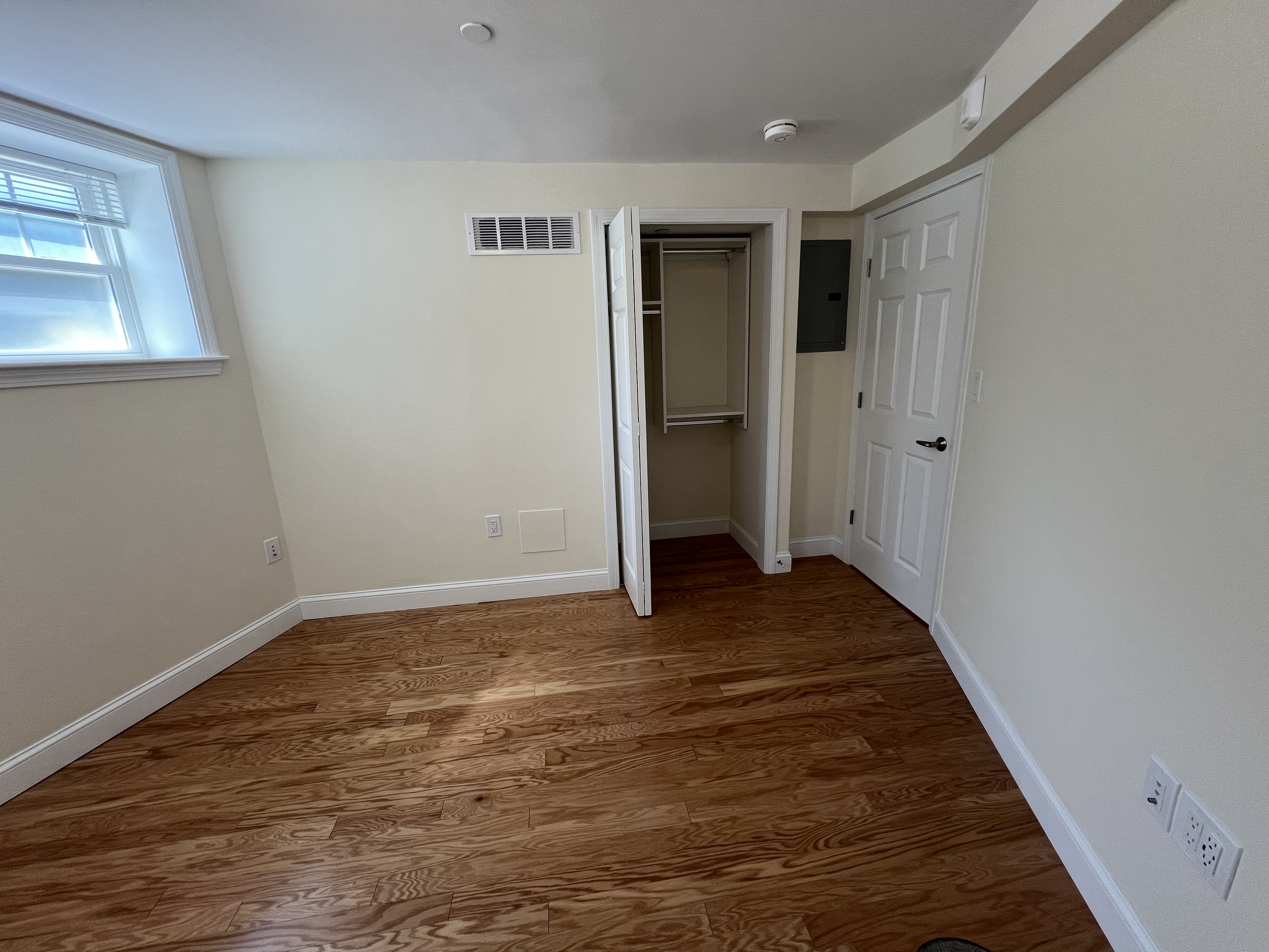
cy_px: 476
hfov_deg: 106.2
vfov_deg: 89.9
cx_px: 634
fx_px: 477
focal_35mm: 13
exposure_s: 1/120
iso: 80
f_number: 1.8
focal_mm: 1.57
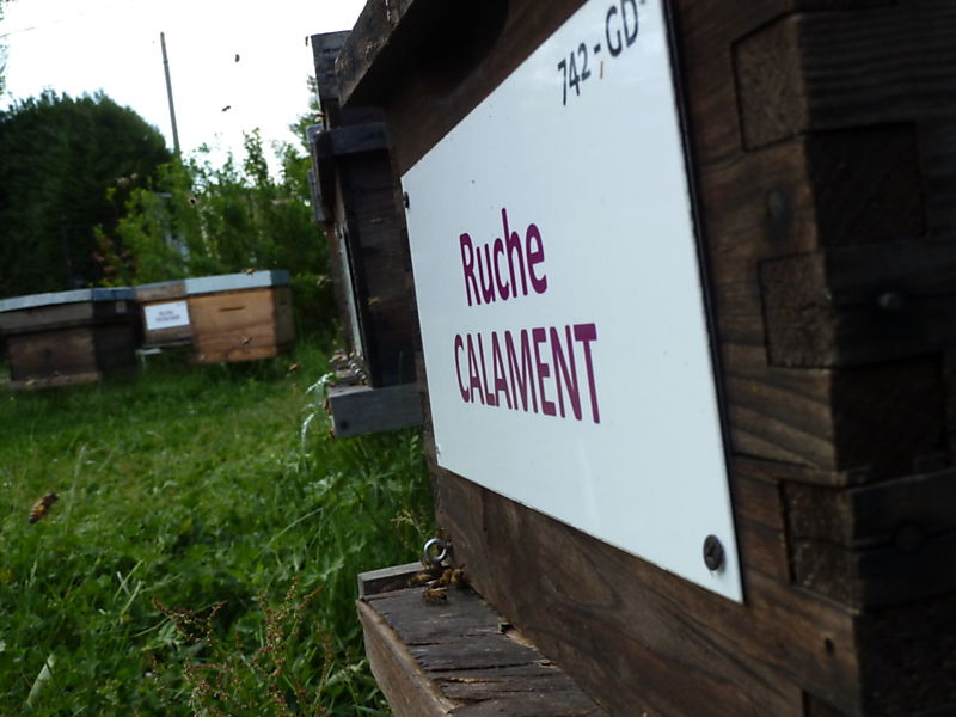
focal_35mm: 40
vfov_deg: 36.0
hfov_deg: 46.8
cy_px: 358
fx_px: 1105
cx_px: 478
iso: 200
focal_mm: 6.5
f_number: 4
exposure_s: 1/250
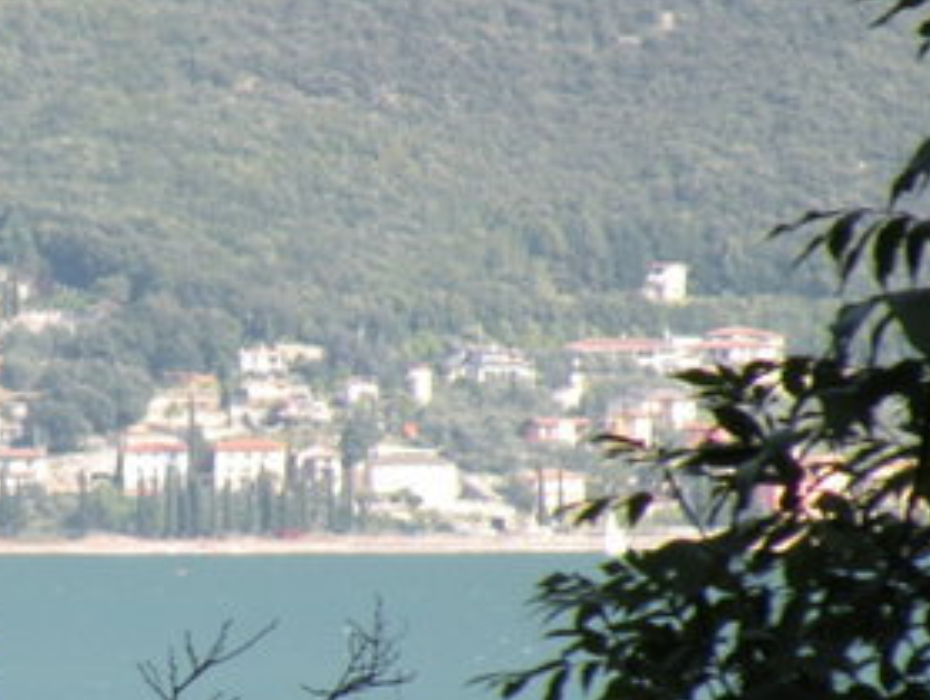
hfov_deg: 3.0
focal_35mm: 664
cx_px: -3
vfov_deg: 2.2
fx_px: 17855
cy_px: 517
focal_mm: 46.7
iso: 64
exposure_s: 1/164
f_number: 5
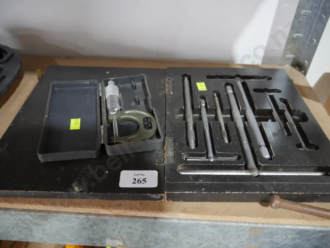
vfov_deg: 49.8
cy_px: 124
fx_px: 267
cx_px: 165
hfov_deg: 63.4
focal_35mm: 28
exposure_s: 1/60
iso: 1250
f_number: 3.5
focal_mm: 14
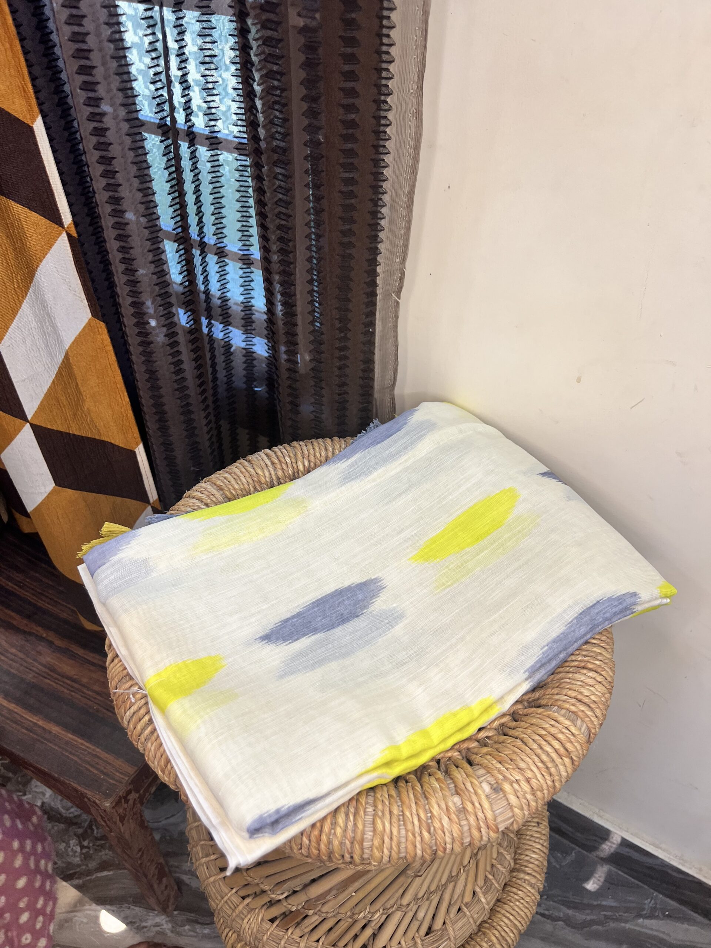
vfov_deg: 67.3
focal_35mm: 26
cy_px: 474
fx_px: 712
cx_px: 356
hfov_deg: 53.1
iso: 100
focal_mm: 5.7
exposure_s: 1/100
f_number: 1.5
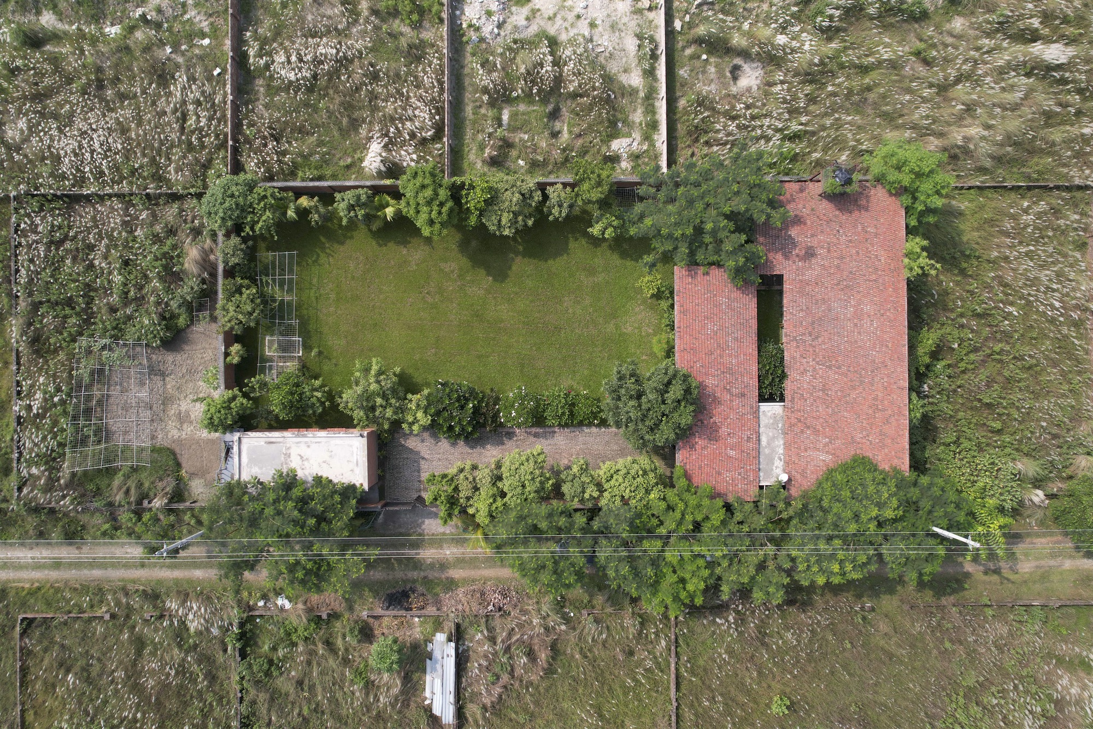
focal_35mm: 22
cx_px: 546
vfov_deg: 57.2
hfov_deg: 78.6
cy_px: 364
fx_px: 668
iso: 100
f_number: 2.8
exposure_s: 1/1000
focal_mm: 8.38
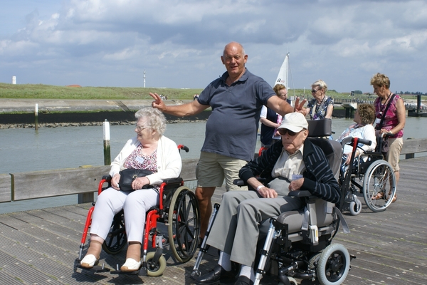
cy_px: 142
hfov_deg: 46.4
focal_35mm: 42
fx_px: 498
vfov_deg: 31.9
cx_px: 214
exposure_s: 1/250
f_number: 9
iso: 100
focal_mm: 28
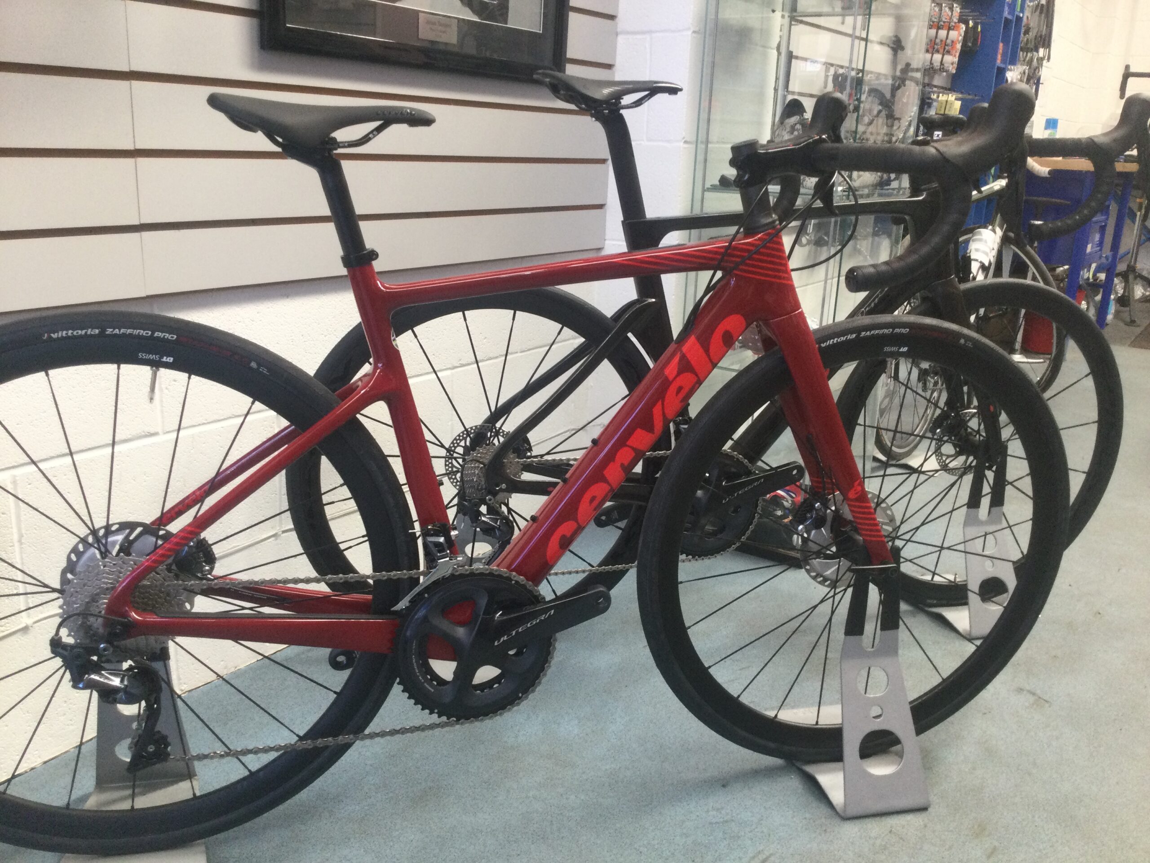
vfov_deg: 45.4
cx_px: 575
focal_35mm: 31
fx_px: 1030
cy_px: 432
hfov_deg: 58.4
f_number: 2.4
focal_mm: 3.3
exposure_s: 1/33
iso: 50
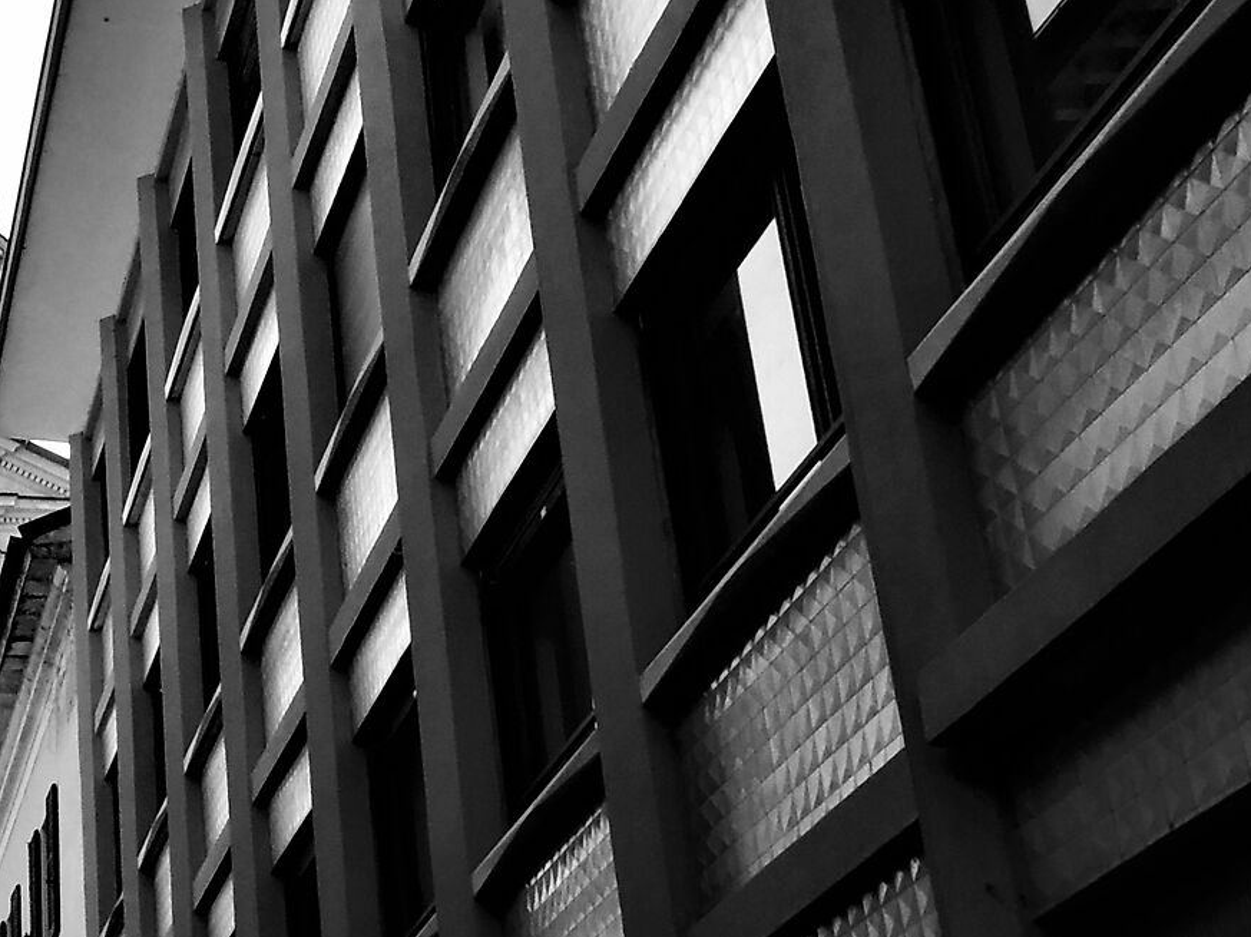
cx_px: 20
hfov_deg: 27.8
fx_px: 2384
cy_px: 574
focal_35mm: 66
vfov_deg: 22.2
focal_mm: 4.3
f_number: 5.9
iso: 100
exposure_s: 1/125
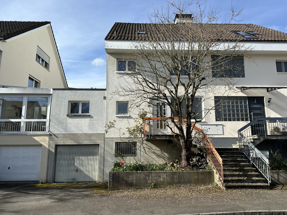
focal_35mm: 24
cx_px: 144
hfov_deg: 71.6
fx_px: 199
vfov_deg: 56.8
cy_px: 108
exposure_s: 1/4016
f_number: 1.78
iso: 80
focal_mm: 6.86
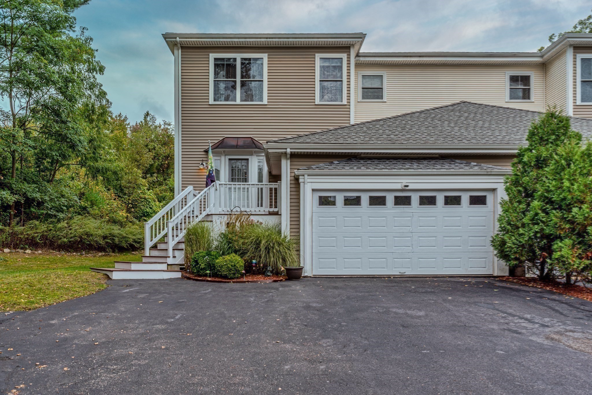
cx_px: 296
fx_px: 477
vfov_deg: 45.0
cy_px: 198
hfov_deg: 63.6
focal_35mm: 29
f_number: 6.3
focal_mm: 29
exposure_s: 1/160
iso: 100
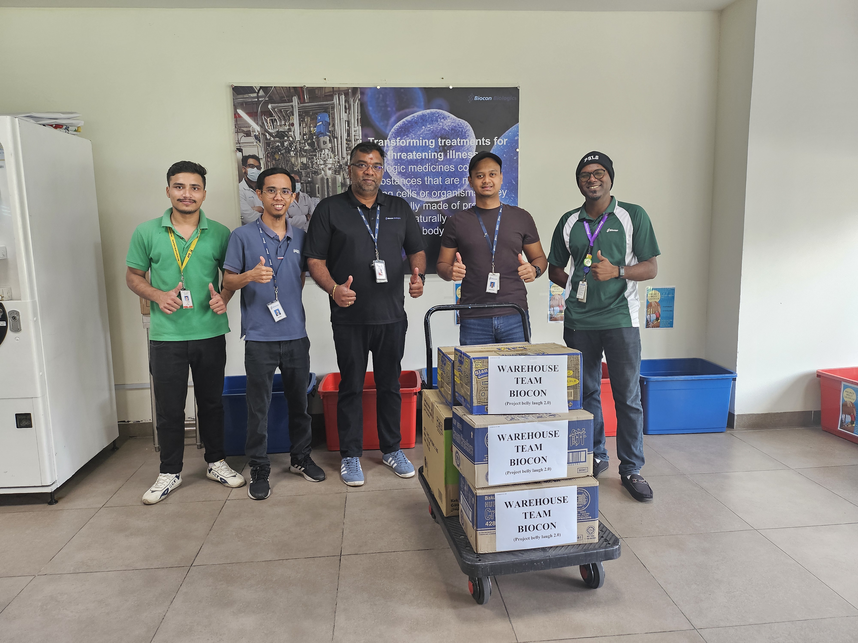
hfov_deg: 71.6
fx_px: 595
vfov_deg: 56.8
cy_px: 322
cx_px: 429
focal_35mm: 24
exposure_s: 1/55
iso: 160
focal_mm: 5
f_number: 1.8
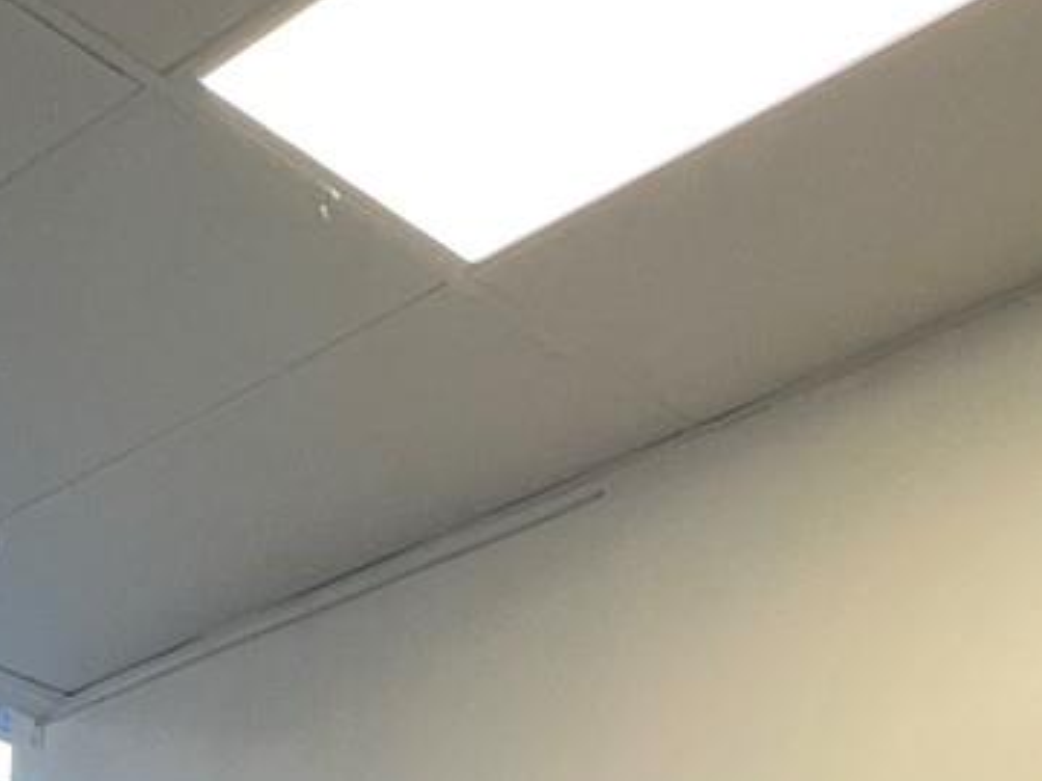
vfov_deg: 13.1
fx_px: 2228
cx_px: -405
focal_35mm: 74
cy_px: 2022
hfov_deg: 22.7
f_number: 1.8
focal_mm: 1.57
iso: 160
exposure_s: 1/120
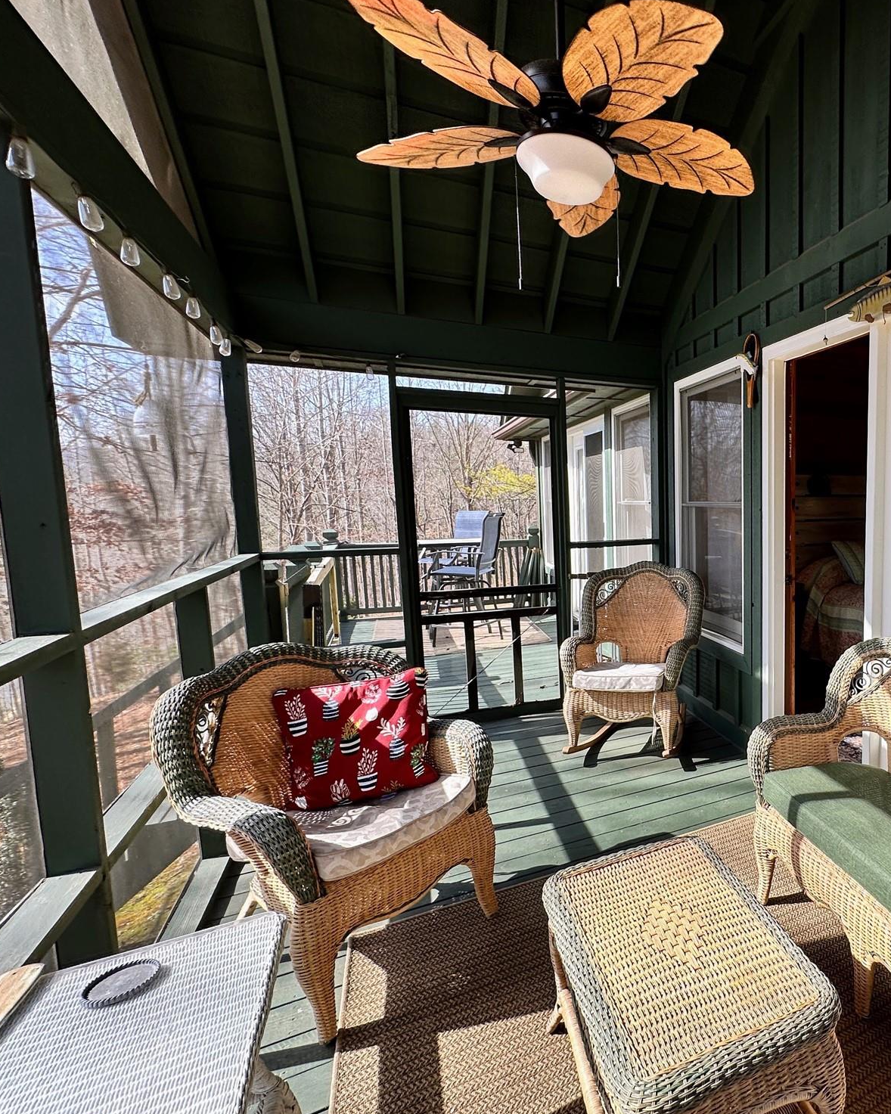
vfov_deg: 83.3
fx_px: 626
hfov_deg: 62.1
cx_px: 765
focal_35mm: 19
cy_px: 565
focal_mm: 2.22
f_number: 2.2
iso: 40
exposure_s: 1/232
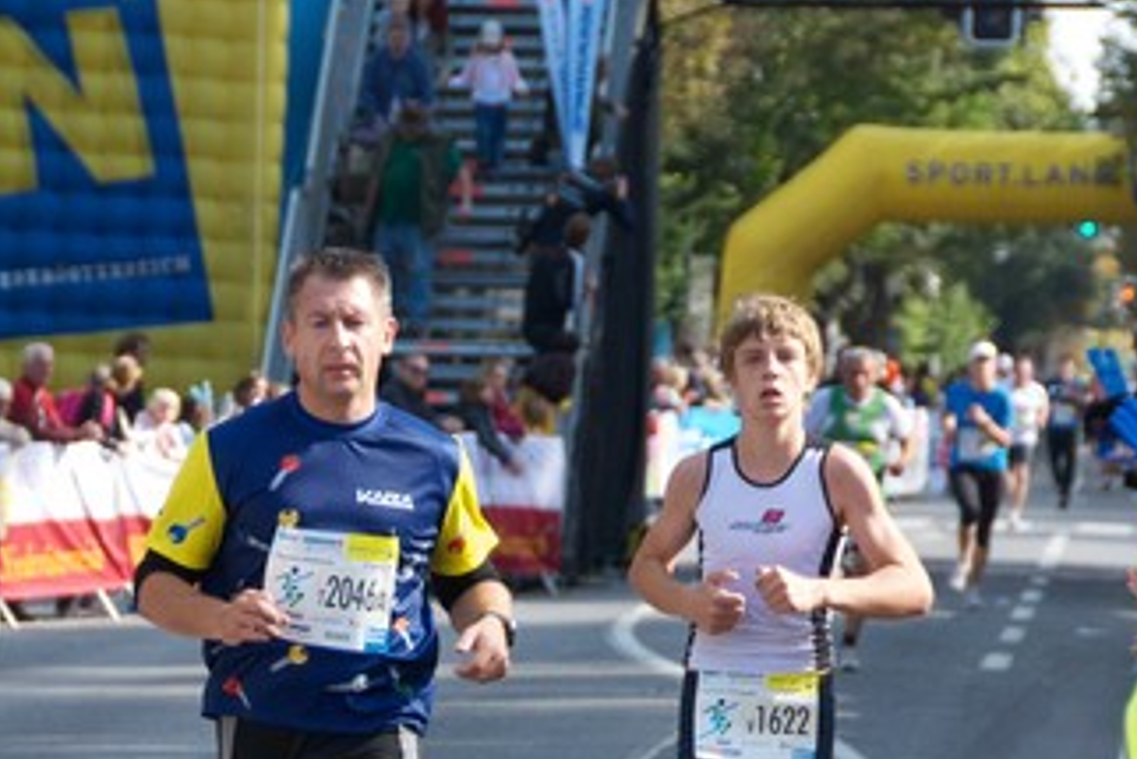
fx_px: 10553
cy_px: 625
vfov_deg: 4.1
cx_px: 279
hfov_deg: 6.2
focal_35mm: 334
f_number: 5.6
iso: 400
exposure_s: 1/500
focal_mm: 112
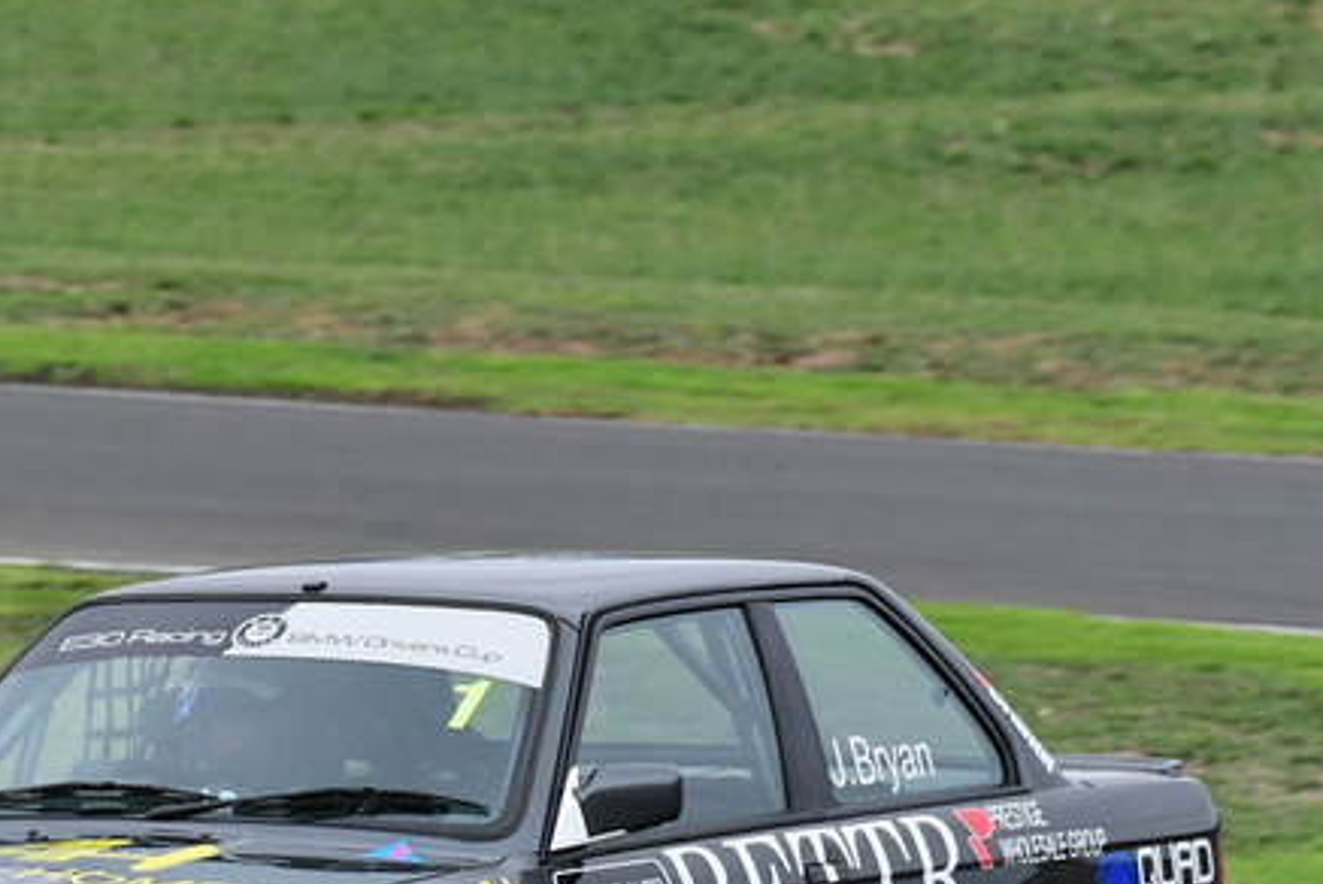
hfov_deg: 2.7
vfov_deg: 1.8
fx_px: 28278
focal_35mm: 769
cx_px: 194
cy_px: 624
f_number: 9
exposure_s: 1/640
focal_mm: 280
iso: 2000
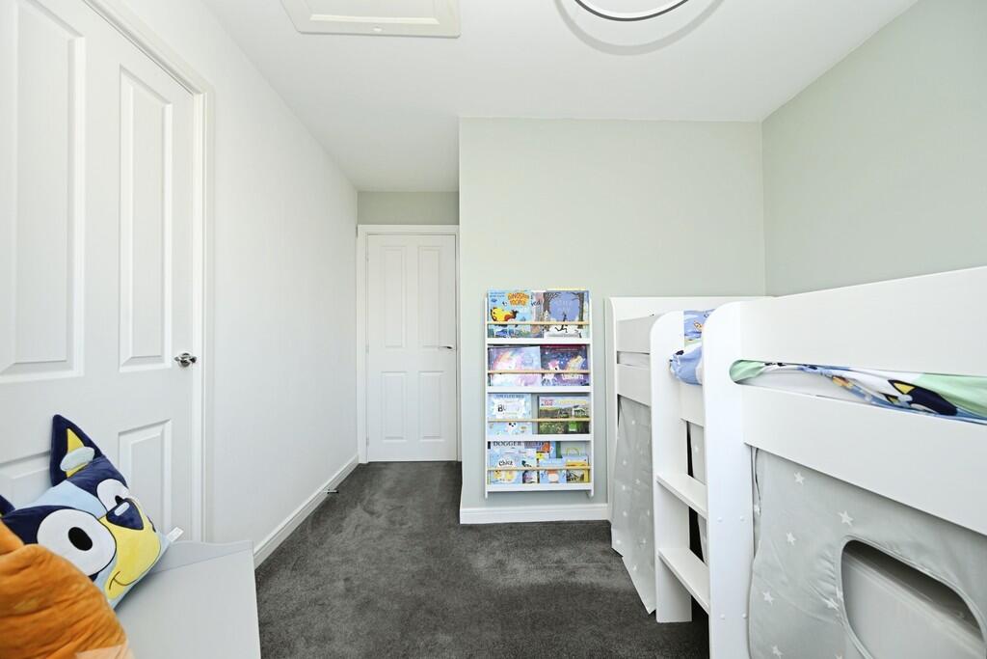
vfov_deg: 81.2
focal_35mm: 14
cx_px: 494
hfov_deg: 104.2
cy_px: 330
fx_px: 384
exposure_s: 1/60
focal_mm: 14
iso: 720
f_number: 5.6
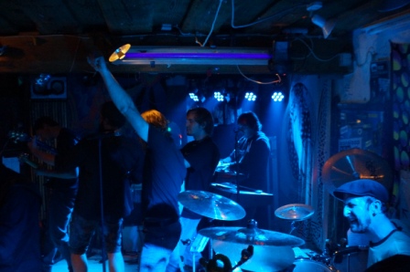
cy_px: 136
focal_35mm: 42
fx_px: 478
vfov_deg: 31.8
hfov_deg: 46.4
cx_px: 205
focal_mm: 28
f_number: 4
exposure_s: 1/160
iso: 3200
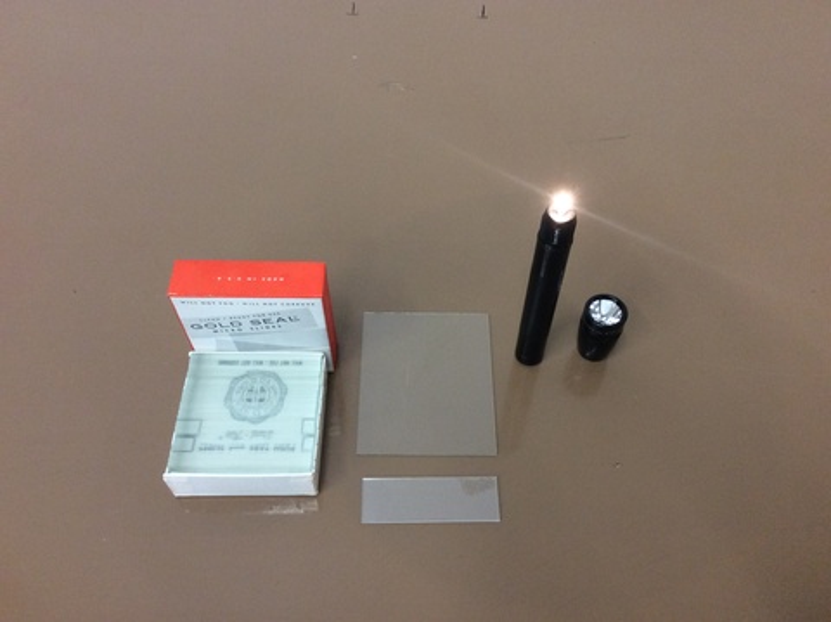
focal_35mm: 32
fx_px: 767
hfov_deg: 56.9
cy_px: 311
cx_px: 416
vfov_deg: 44.1
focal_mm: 3.3
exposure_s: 1/25
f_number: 2.4
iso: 100
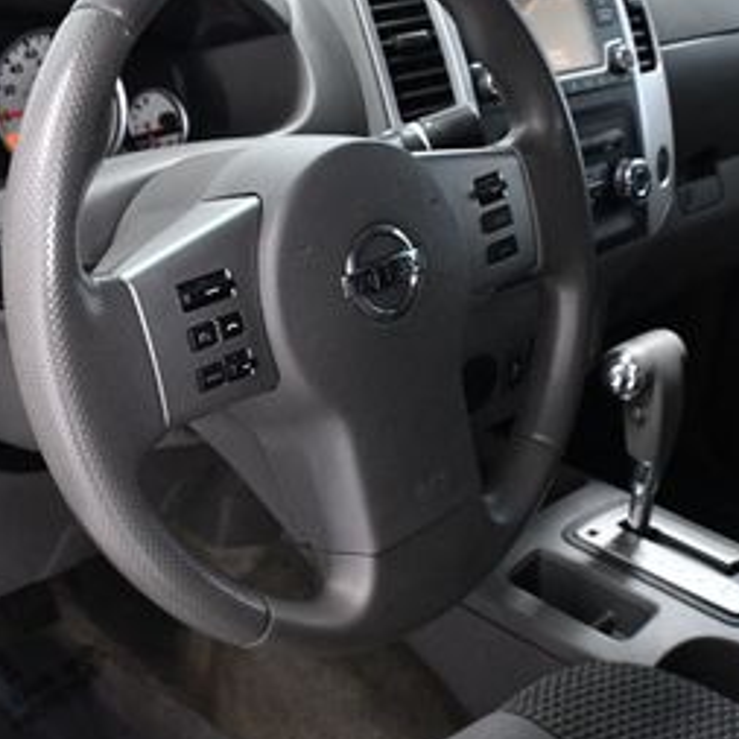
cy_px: 400
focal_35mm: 58
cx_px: 491
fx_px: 1401
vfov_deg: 29.5
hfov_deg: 29.4
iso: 2500
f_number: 5.6
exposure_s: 1/125
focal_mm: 18
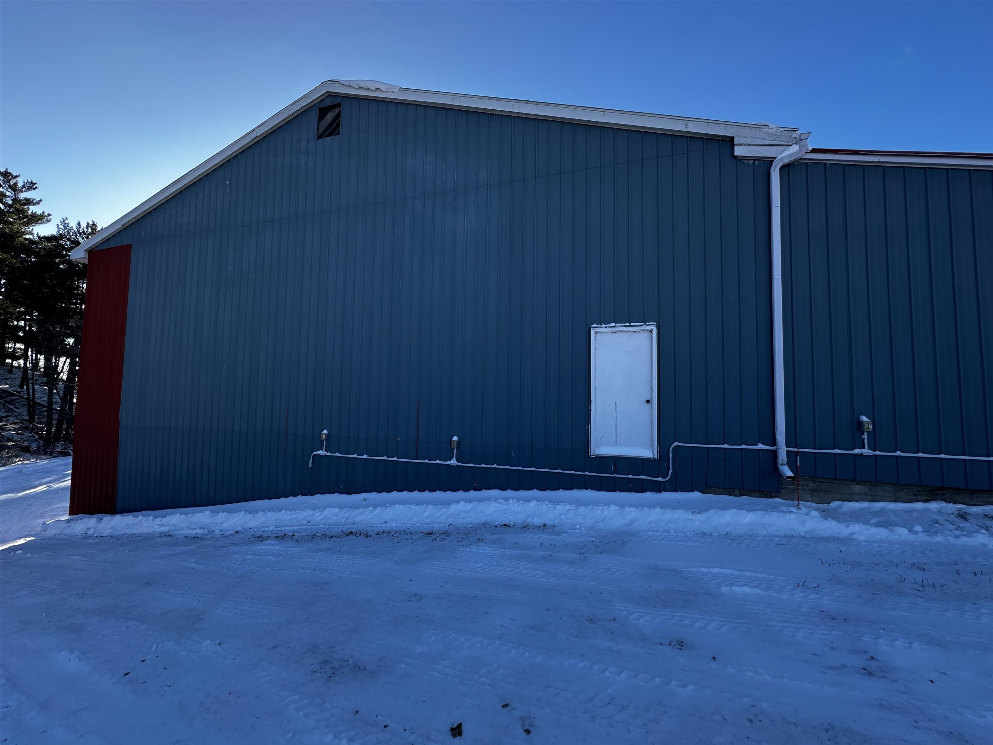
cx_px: 496
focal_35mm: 14
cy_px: 372
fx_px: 402
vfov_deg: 85.7
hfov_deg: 102.1
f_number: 2.2
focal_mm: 2.22
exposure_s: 1/427
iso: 40
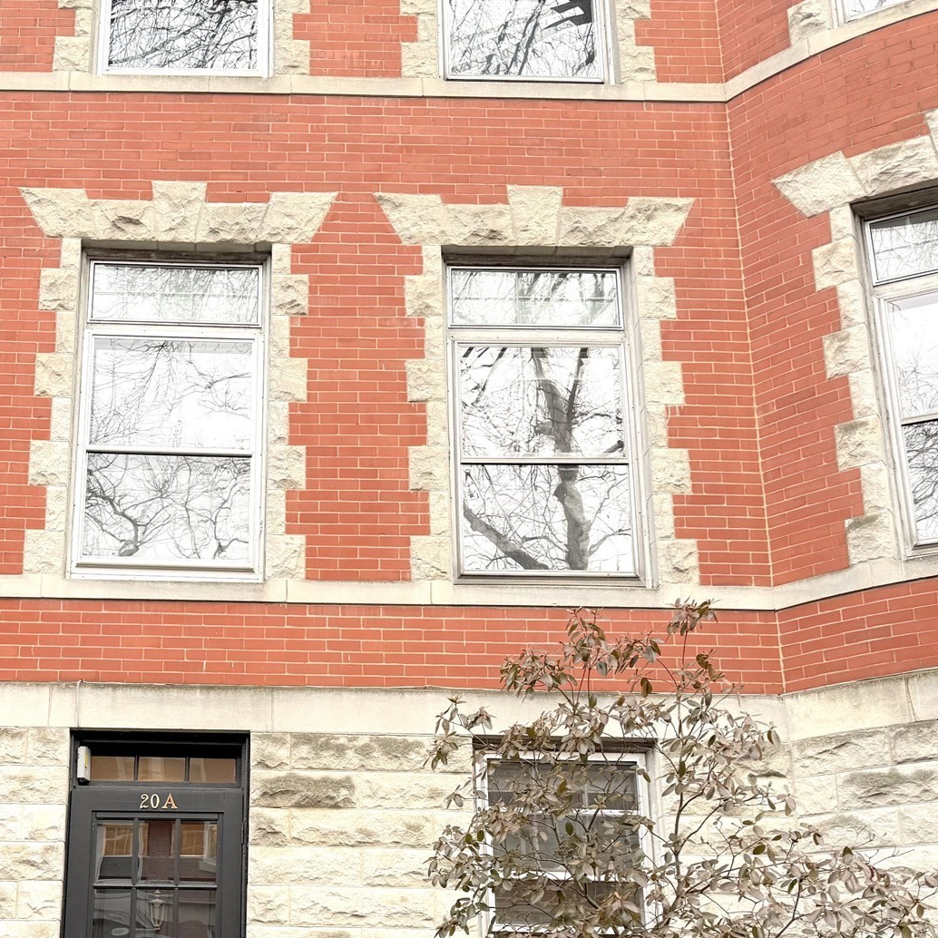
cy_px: 689
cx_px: 223
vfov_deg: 39.1
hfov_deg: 38.9
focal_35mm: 42
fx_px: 1288
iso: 80
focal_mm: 6.76
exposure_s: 1/435
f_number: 1.78
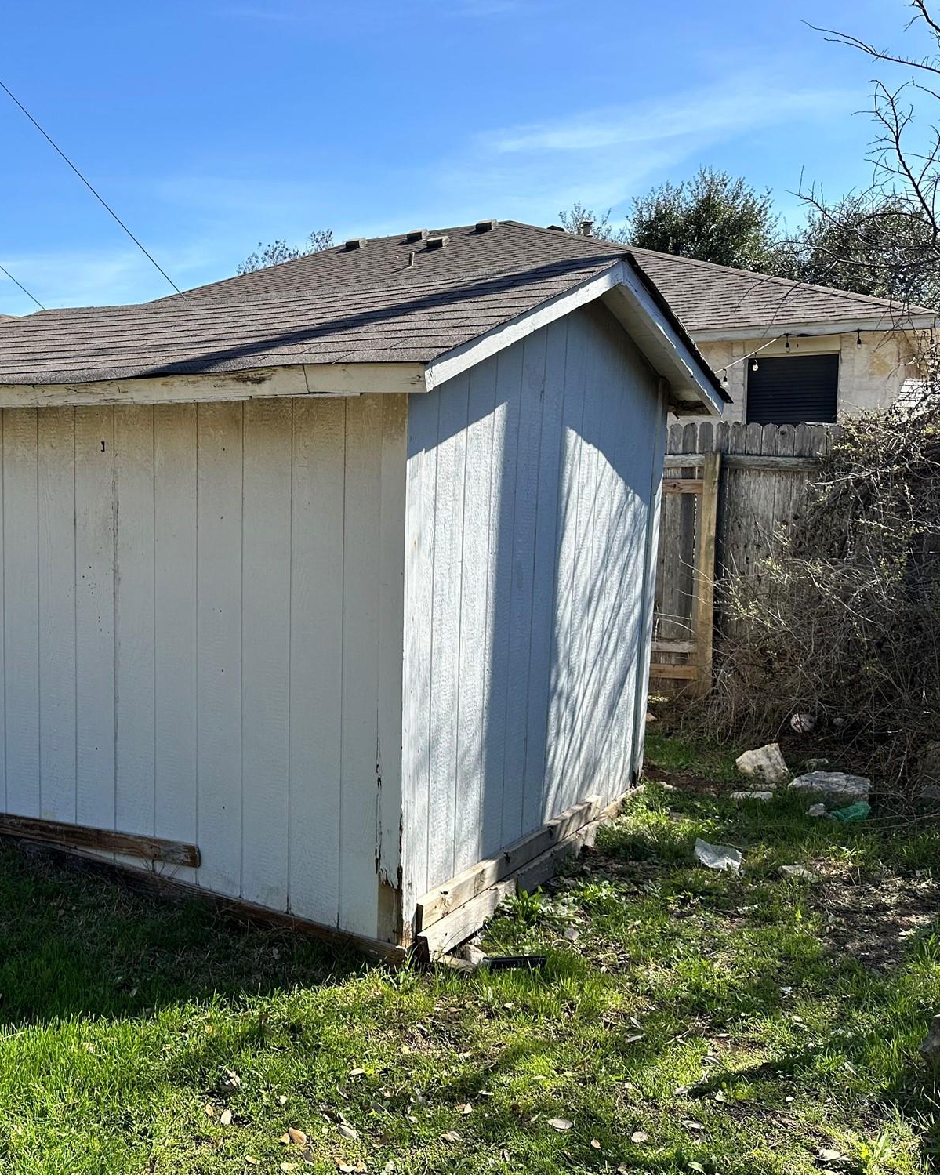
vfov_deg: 55.7
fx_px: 1113
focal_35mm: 32
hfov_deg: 44.0
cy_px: 575
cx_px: 216
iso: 80
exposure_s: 1/3058
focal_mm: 6.86
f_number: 1.78
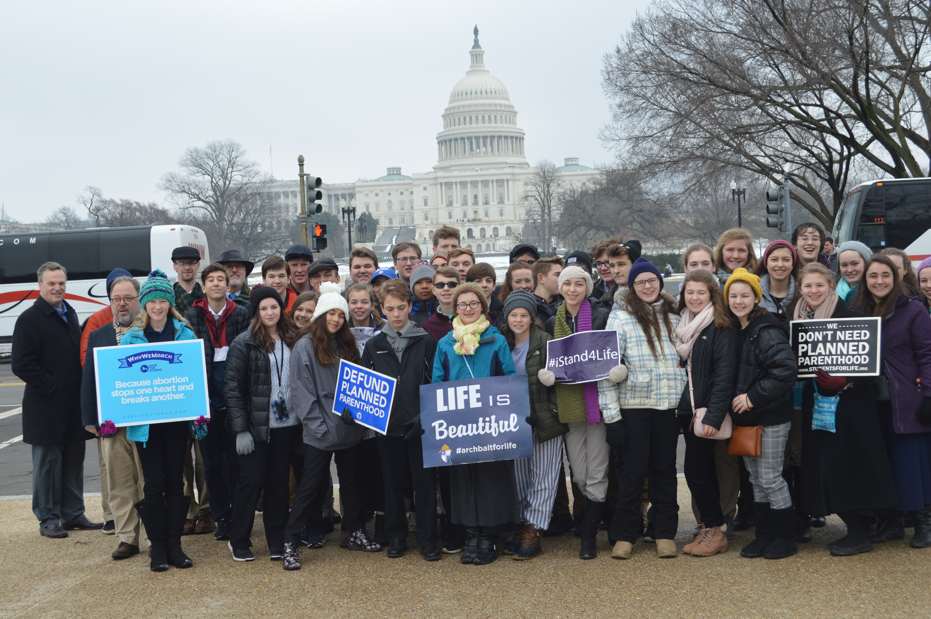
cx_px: 466
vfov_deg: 28.0
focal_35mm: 48
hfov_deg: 41.1
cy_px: 310
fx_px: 1240
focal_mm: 32
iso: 100
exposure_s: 1/160
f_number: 6.3
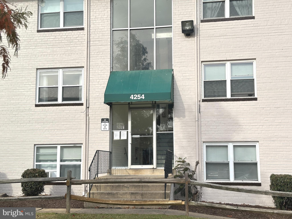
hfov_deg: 39.7
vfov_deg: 30.3
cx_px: 146
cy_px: 110
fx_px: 405
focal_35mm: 48
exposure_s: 1/2890
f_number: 1.78
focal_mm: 6.86
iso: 64
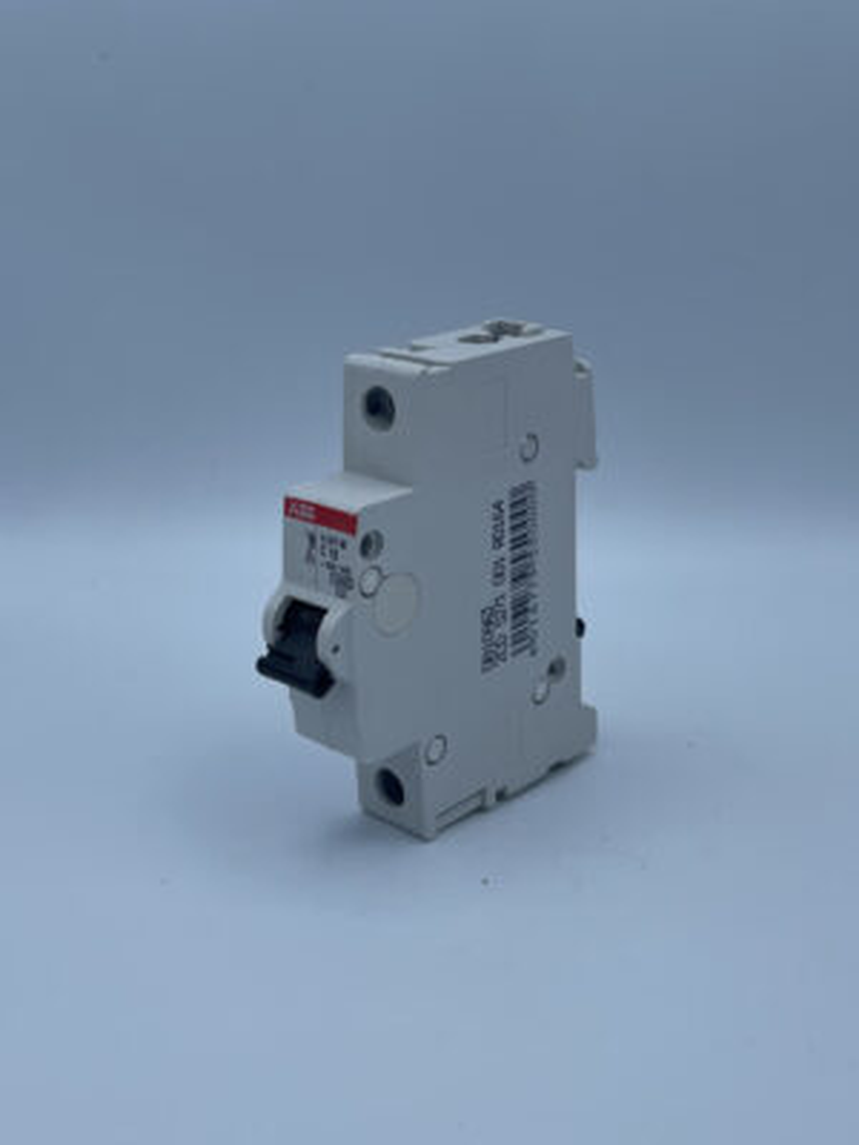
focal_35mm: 26
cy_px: 572
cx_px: 430
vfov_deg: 67.3
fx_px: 860
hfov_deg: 53.1
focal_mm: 4.2
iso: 32
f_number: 1.6
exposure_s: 1/2506
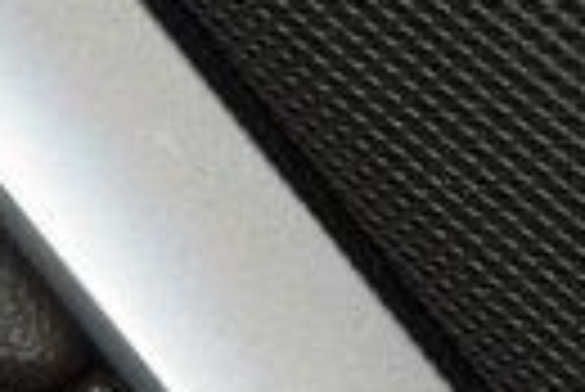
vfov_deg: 2.7
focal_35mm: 517
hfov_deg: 3.9
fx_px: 8411
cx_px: 1318
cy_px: -241
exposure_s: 1/125
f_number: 8
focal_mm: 70
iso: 100
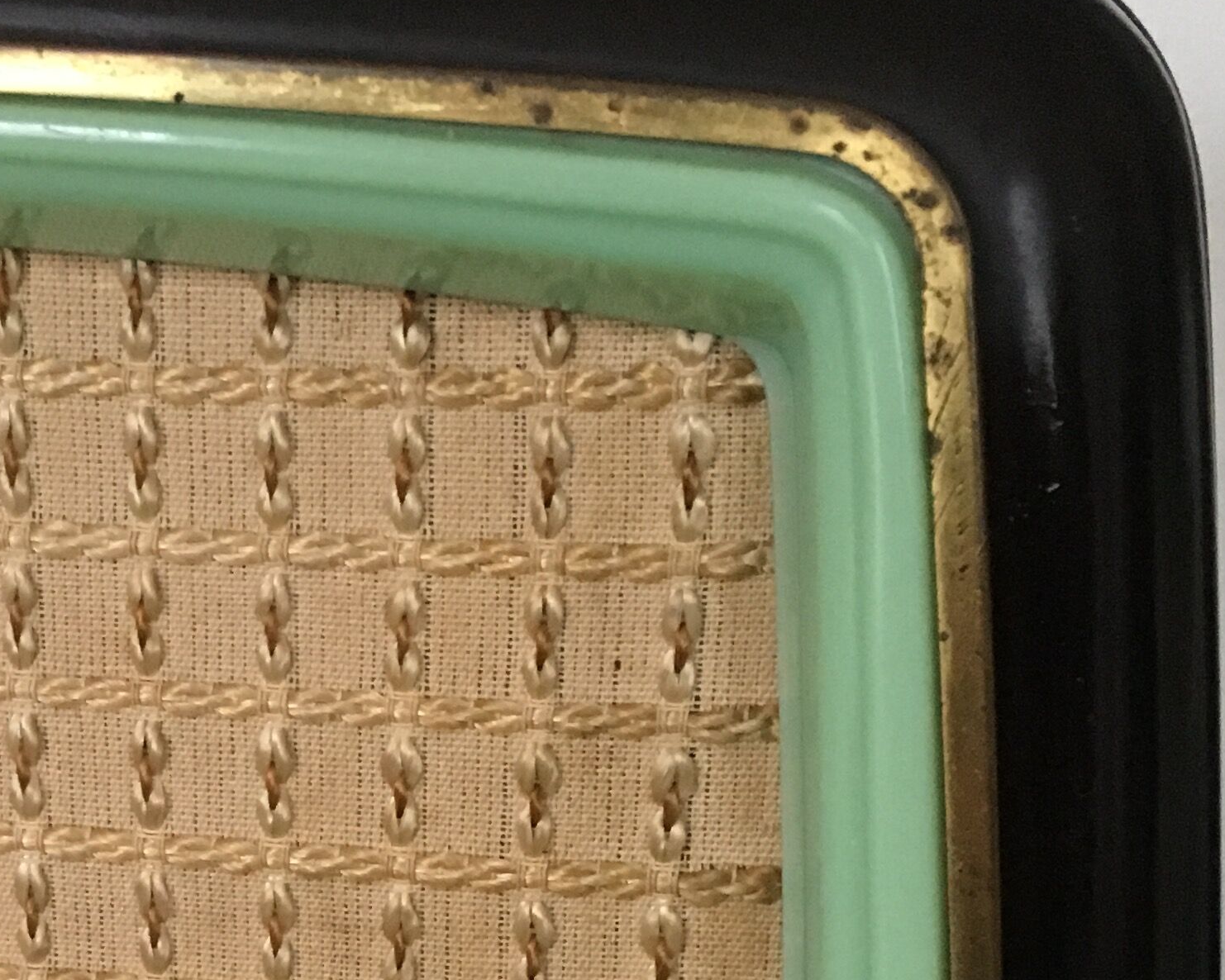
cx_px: 79
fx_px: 2792
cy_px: 1153
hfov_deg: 23.9
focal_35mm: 77
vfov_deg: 18.9
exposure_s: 1/33
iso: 250
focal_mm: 4.15
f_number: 2.2
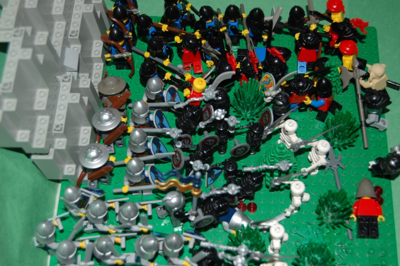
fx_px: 633
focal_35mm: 57
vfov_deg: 23.7
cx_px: 200
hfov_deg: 35.1
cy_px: 133
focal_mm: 38
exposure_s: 1/60
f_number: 4.8
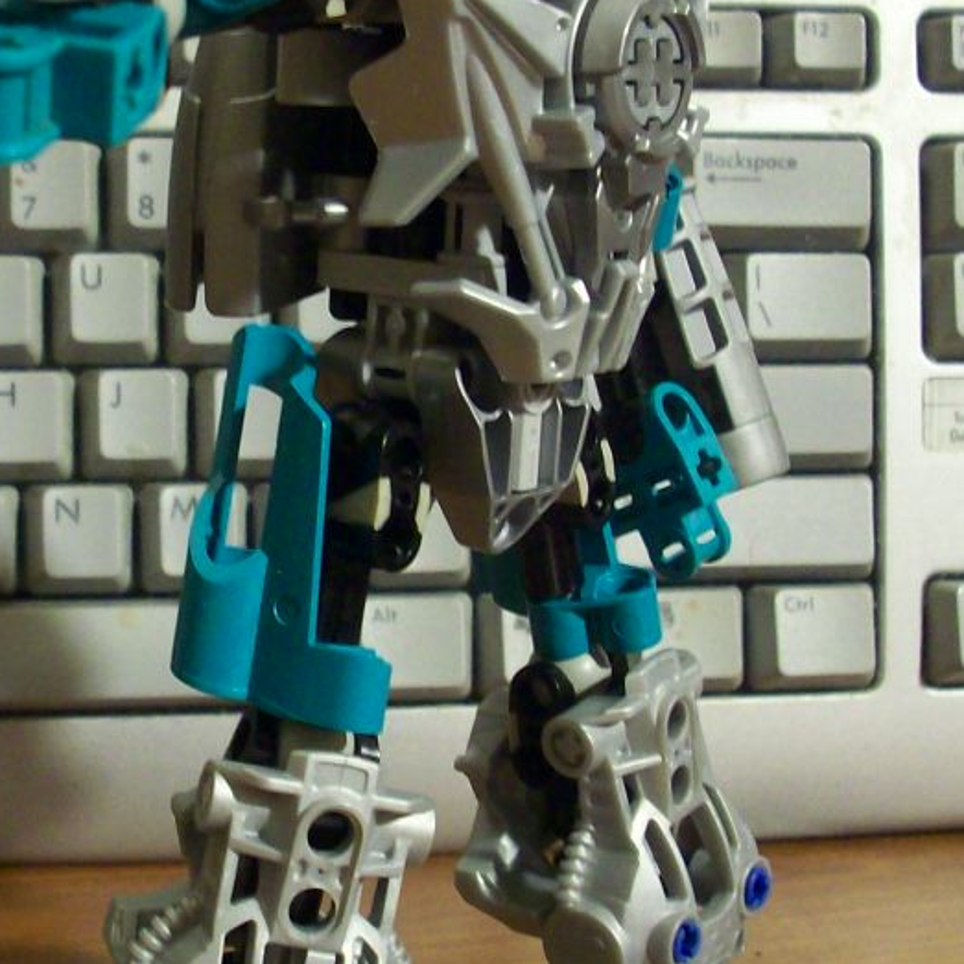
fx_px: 2521
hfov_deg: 21.5
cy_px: 426
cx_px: 260
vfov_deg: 21.6
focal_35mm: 80
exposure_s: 1/8
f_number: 2.8
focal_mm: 6.2
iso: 200
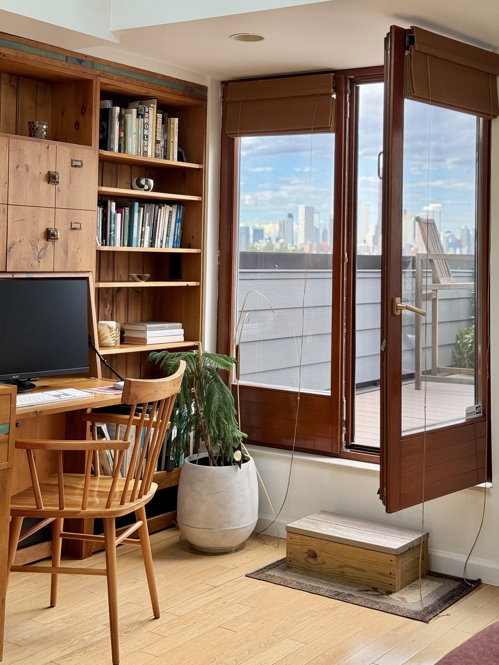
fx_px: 923
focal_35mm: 48
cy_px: 332
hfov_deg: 30.3
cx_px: 250
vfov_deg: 39.7
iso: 64
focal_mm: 6.76
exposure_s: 1/261
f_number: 1.78
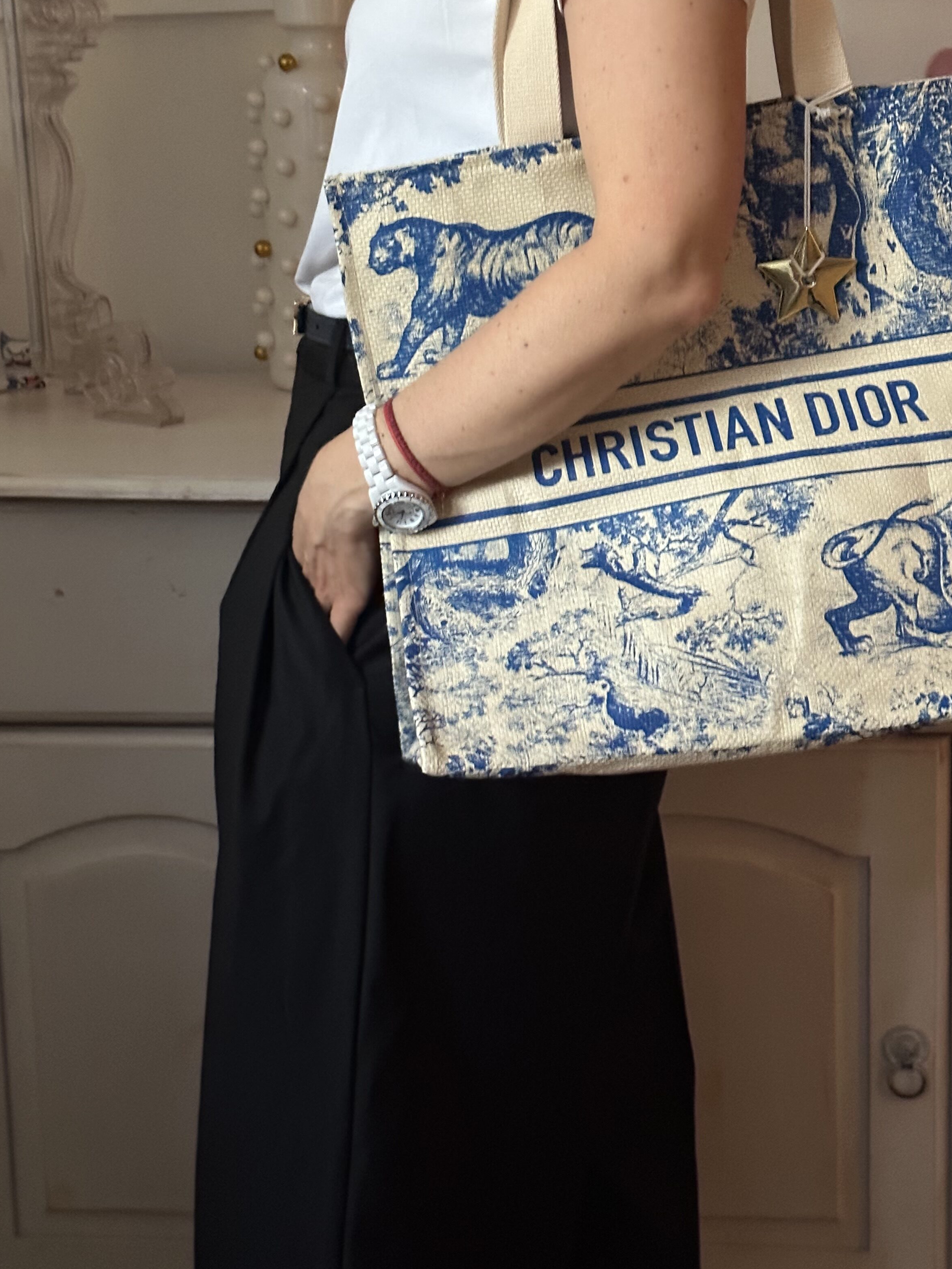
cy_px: 549
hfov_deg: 23.6
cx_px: 546
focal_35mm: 62
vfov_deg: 31.2
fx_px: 2274
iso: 640
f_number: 1.78
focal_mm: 6.86
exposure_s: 1/30
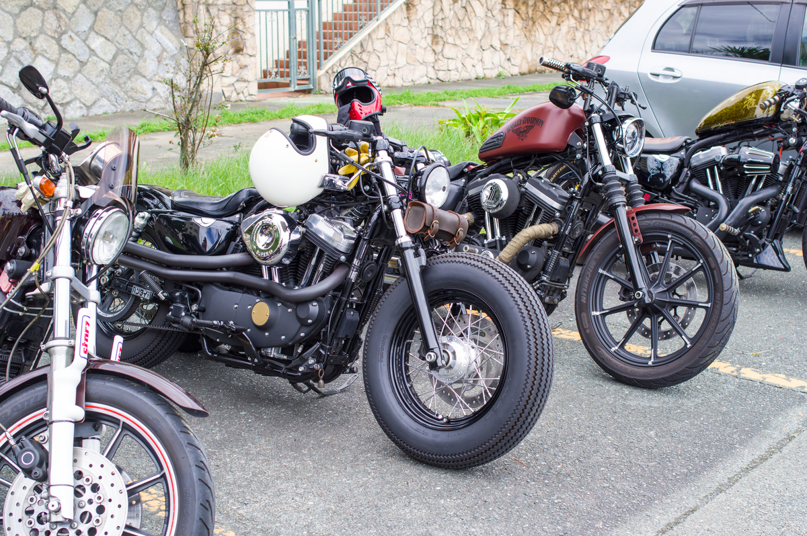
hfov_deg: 37.9
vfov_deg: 25.7
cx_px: 404
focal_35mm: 52
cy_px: 268
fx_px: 1176
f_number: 5.6
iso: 100
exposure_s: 1/125
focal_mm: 35
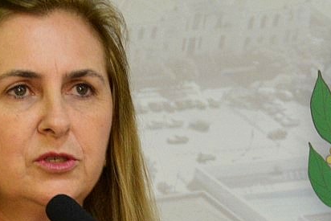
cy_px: 305
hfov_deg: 2.7
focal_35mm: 765
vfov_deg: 1.8
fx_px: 7036
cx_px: 150
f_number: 5.6
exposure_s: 1/50
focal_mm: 130
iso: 800
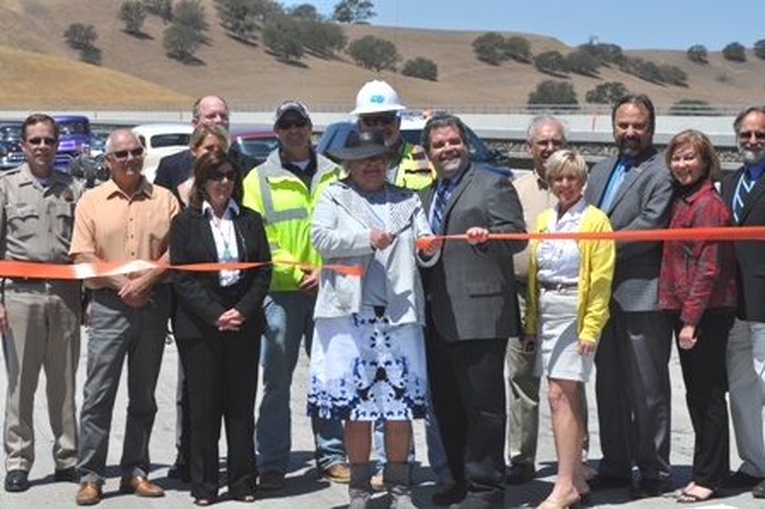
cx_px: 382
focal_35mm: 105
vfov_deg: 13.0
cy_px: 254
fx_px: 2230
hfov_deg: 19.5
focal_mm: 70
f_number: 11
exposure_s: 1/500
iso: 200
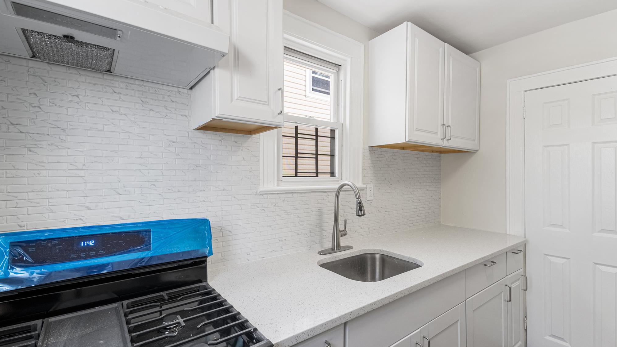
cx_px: 311
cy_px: 177
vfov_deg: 67.1
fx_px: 262
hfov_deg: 99.4
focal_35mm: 16
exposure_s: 1/640
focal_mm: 10
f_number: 8
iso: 250
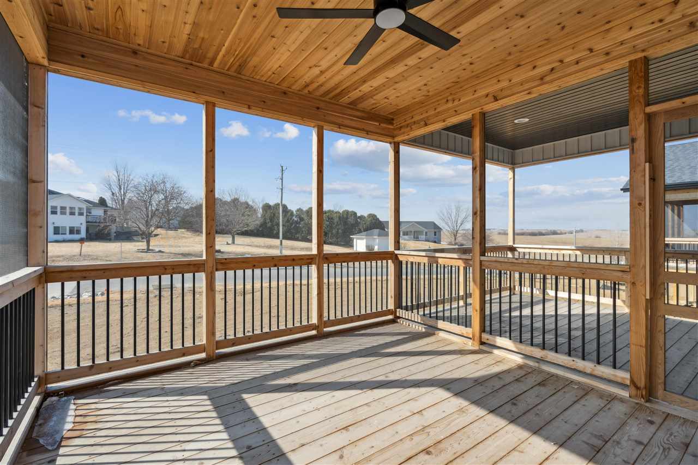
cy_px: 232
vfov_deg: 73.7
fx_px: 310
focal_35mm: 16
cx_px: 349
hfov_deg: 96.7
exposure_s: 1/800
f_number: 8
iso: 400
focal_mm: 16
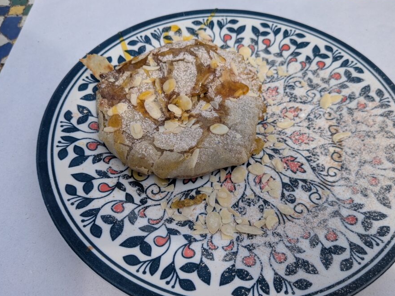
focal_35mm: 28
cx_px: 219
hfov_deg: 63.3
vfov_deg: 49.7
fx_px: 319
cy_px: 147
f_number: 1.7
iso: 29
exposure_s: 1/1277
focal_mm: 4.53
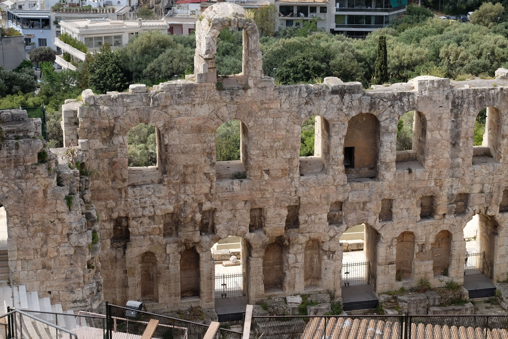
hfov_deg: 27.0
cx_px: 254
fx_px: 1058
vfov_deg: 18.2
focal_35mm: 75
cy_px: 170
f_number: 6.4
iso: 200
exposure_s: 1/420
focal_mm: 50
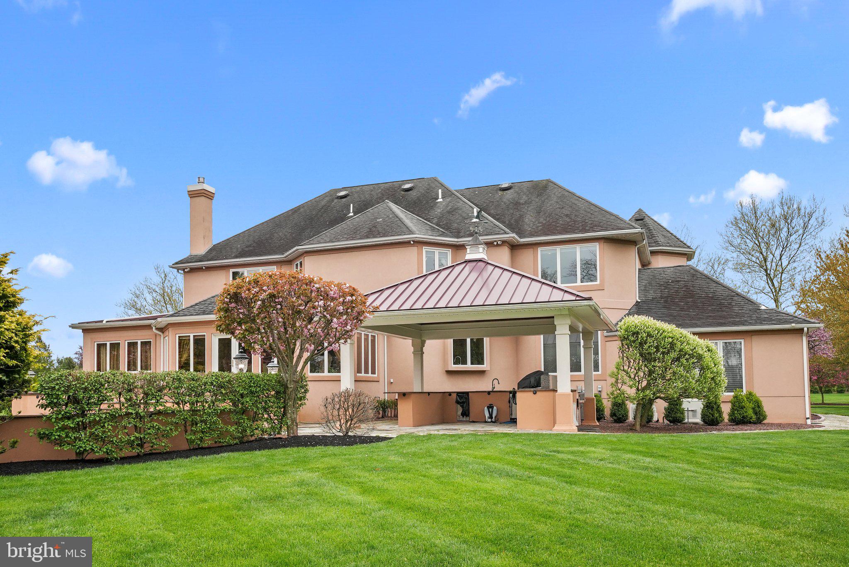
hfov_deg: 63.6
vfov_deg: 45.0
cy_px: 284
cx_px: 424
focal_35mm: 29
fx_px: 684
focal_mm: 29
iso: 800
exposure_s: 1/160
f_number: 11
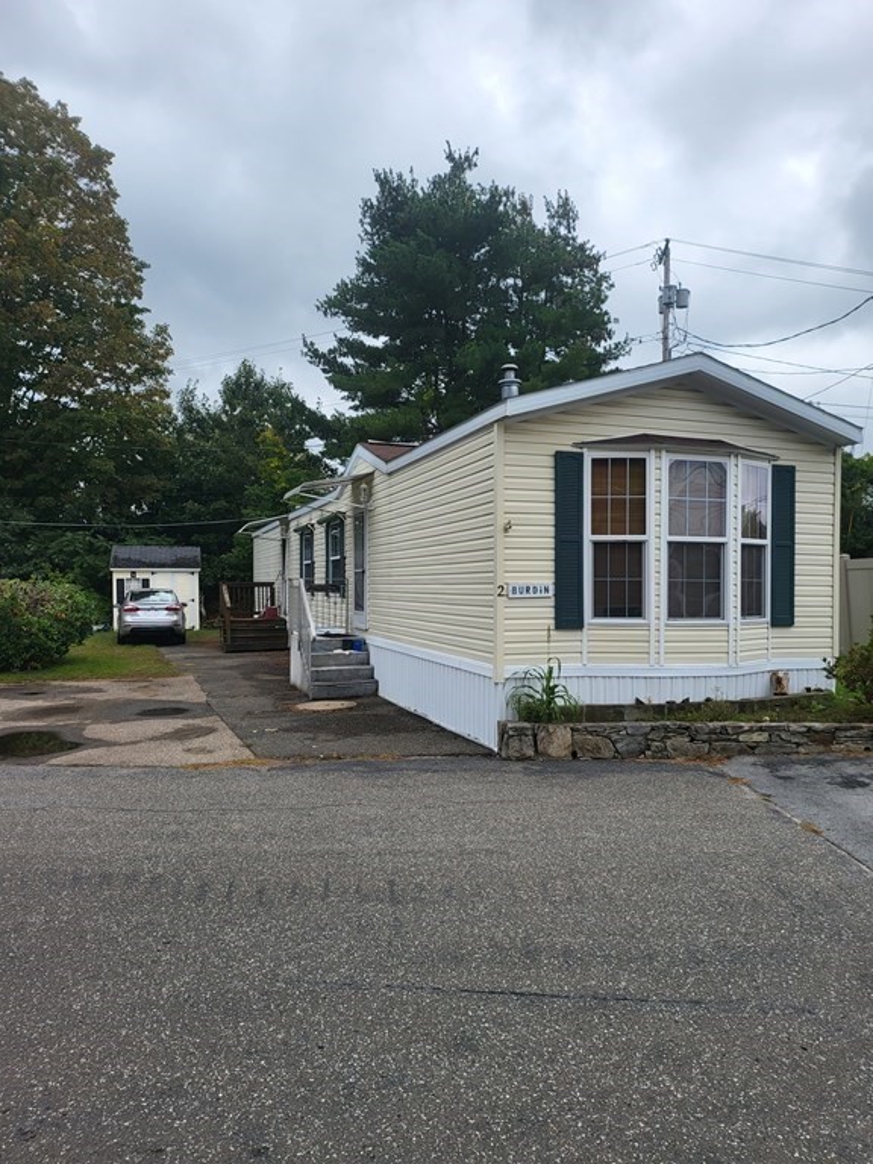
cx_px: 436
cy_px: 582
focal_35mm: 24
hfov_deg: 56.8
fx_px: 807
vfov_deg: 71.6
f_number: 1.8
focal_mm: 5
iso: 40
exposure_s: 1/1222
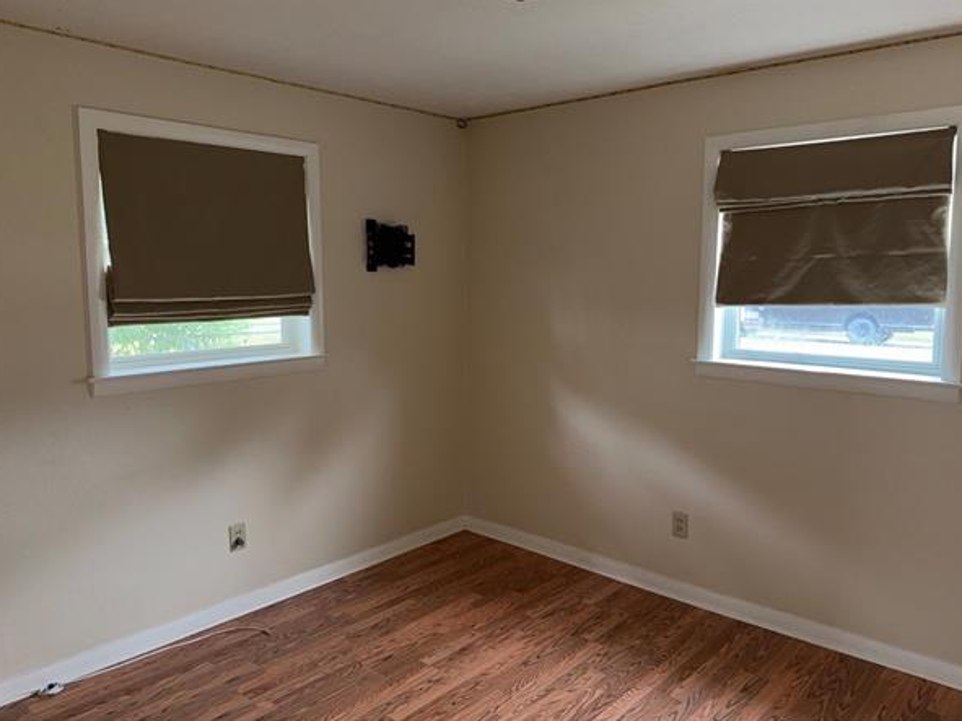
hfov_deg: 67.2
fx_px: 722
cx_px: 511
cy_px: 337
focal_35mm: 26
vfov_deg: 53.0
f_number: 1.78
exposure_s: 1/17
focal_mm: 6.76
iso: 64
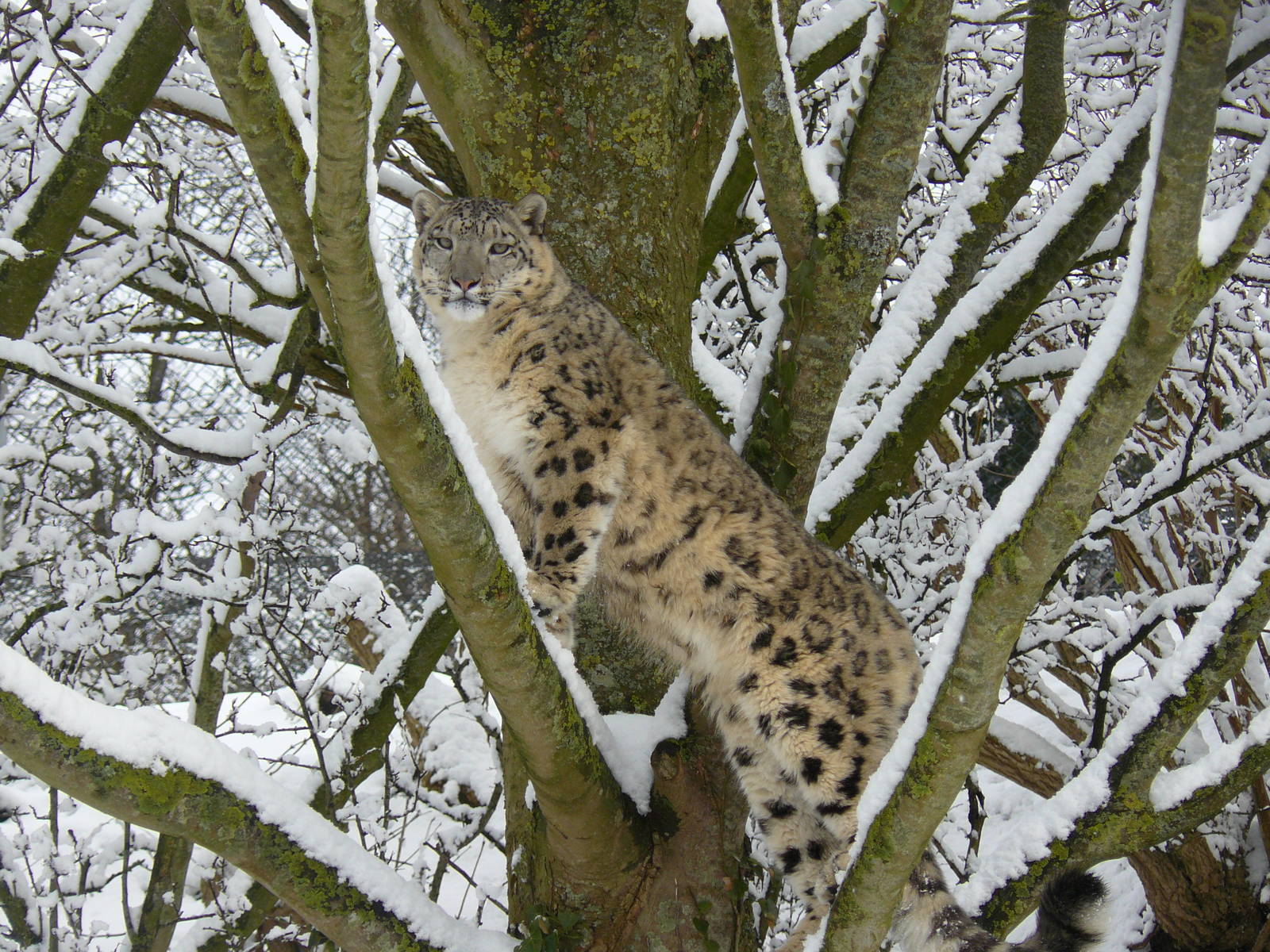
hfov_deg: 8.6
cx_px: 635
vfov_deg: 6.5
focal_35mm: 230
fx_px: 8438
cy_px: 476
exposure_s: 1/400
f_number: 4
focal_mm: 38.3
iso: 100
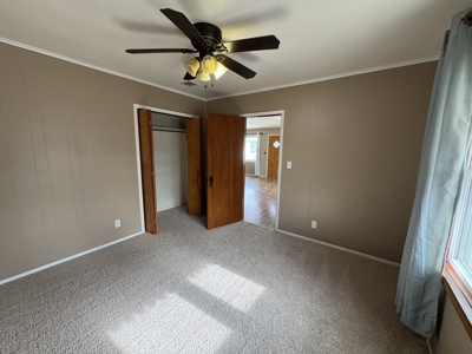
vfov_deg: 85.7
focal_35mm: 14
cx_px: 236
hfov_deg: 102.1
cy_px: 177
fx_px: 191
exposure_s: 1/99
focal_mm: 2.22
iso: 250
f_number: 2.2
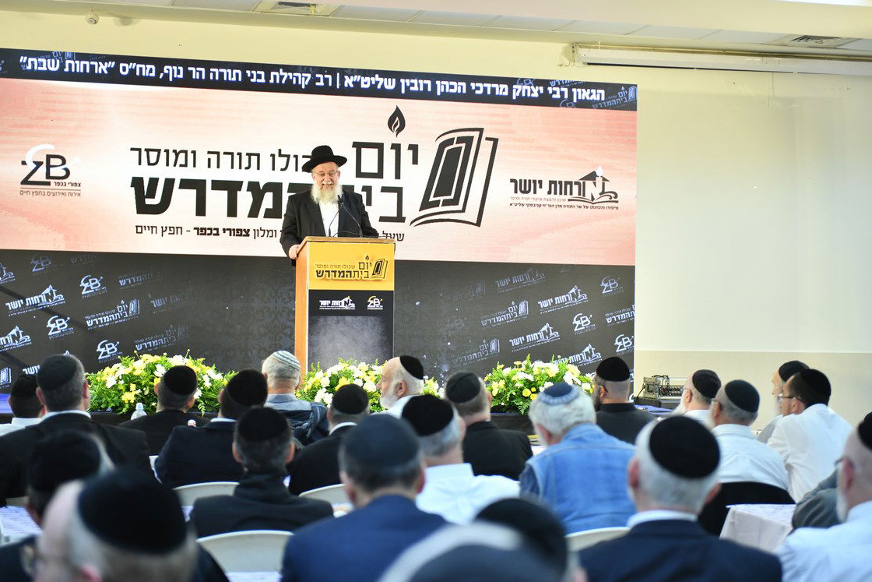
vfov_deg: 18.9
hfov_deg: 28.1
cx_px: 438
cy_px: 297
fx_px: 1744
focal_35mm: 72
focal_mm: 70
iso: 800
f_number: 13
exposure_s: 1/100
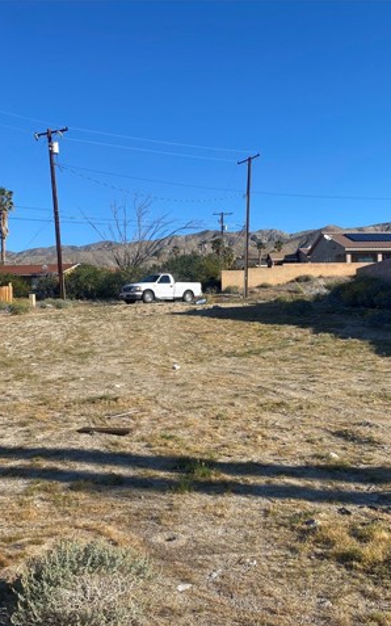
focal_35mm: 37
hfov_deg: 34.4
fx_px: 631
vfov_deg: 52.8
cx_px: 173
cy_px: 314
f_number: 1.8
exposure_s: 1/2688
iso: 32
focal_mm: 4.25
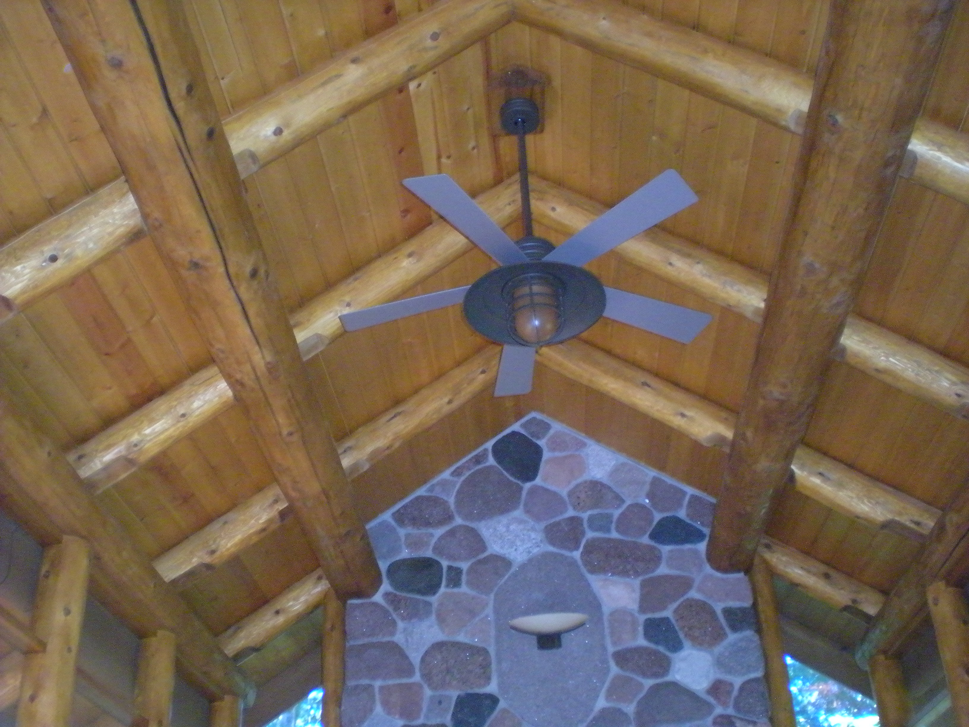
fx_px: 1064
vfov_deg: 37.7
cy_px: 364
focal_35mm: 38
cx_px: 484
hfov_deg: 49.0
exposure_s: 1/60
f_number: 3.1
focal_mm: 6.3
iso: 800
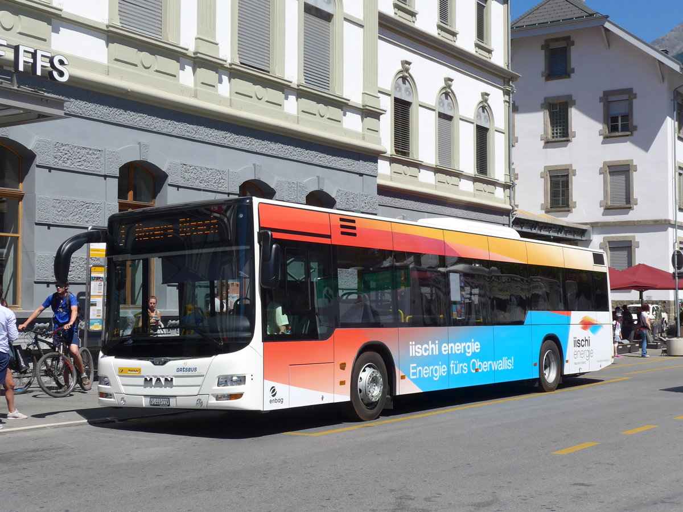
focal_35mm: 52
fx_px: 1026
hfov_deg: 36.8
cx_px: 342
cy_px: 256
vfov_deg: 28.0
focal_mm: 10.7
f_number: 3.3
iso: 80
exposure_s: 1/1300
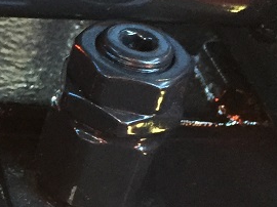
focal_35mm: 129
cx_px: -179
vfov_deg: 11.5
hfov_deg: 14.0
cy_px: 146
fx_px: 1031
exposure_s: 1/30
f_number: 2.2
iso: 160
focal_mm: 4.15
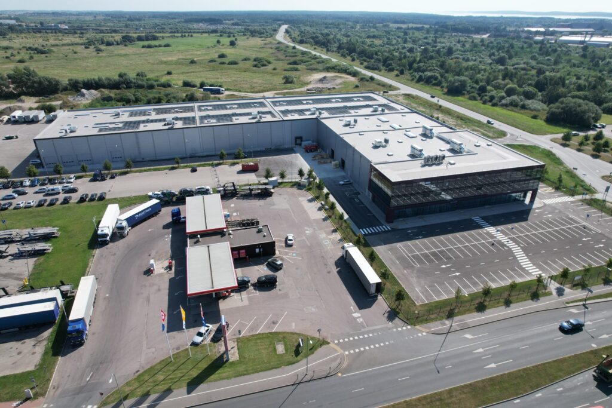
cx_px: 306
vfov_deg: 57.2
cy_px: 204
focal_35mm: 22
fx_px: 374
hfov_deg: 78.6
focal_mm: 8.38
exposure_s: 1/2000
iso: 200
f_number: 2.8
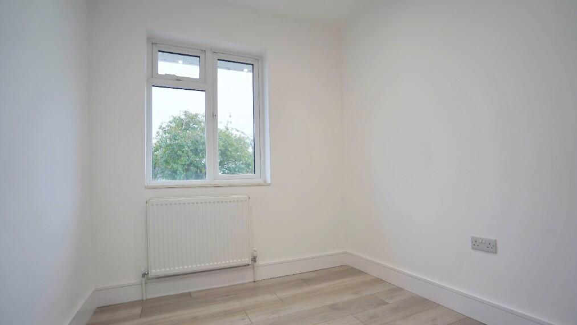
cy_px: 177
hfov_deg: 95.9
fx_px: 260
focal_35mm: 17
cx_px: 292
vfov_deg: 63.8
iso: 250
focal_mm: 16
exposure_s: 1/160
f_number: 4
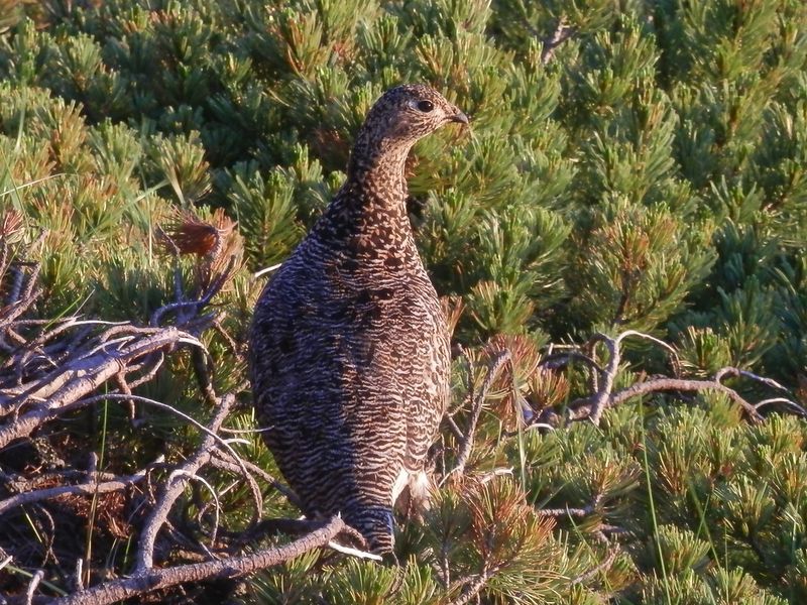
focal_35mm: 169
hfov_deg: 11.7
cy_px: 302
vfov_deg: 8.8
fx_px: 3940
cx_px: 404
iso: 200
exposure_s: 1/80
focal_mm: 30.2
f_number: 5.7
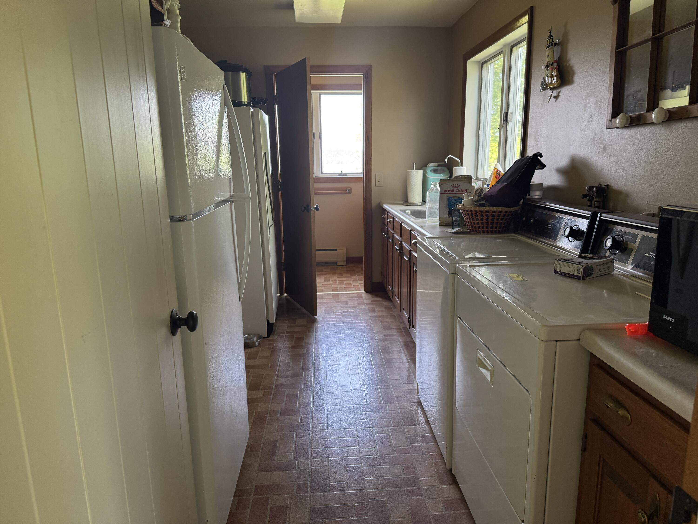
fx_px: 484
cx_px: 349
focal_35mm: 24
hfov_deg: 71.6
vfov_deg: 56.8
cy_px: 262
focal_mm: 6.76
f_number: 1.78
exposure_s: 1/65
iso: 200
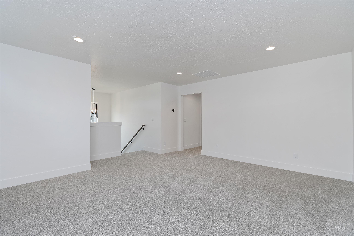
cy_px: 118
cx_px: 177
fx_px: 147
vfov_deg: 77.3
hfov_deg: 100.4
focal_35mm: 15
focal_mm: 10
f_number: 6.3
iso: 320
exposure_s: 1/30
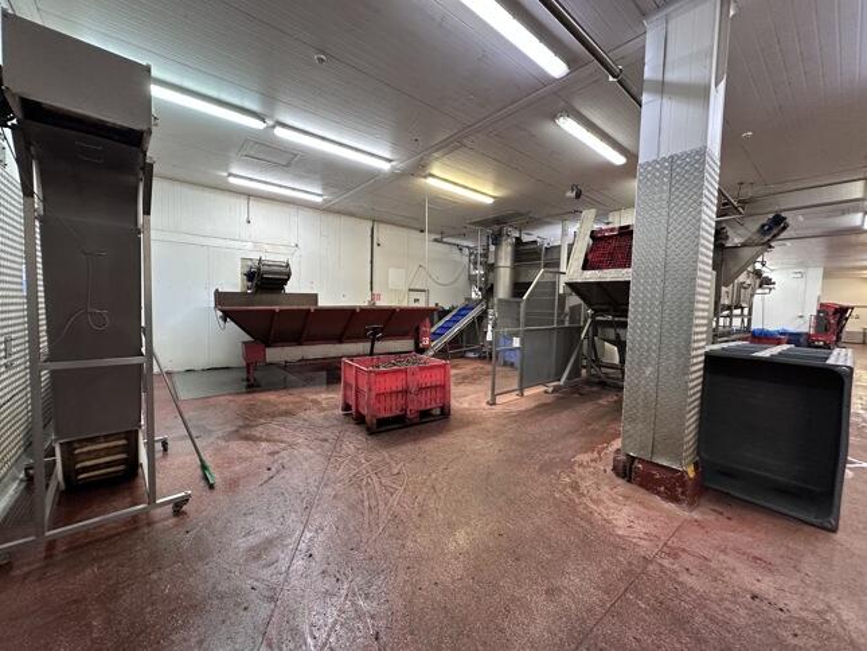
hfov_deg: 102.1
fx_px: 351
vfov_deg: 85.7
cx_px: 434
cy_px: 326
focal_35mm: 14
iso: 250
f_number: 2.2
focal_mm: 2.22
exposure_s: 1/50
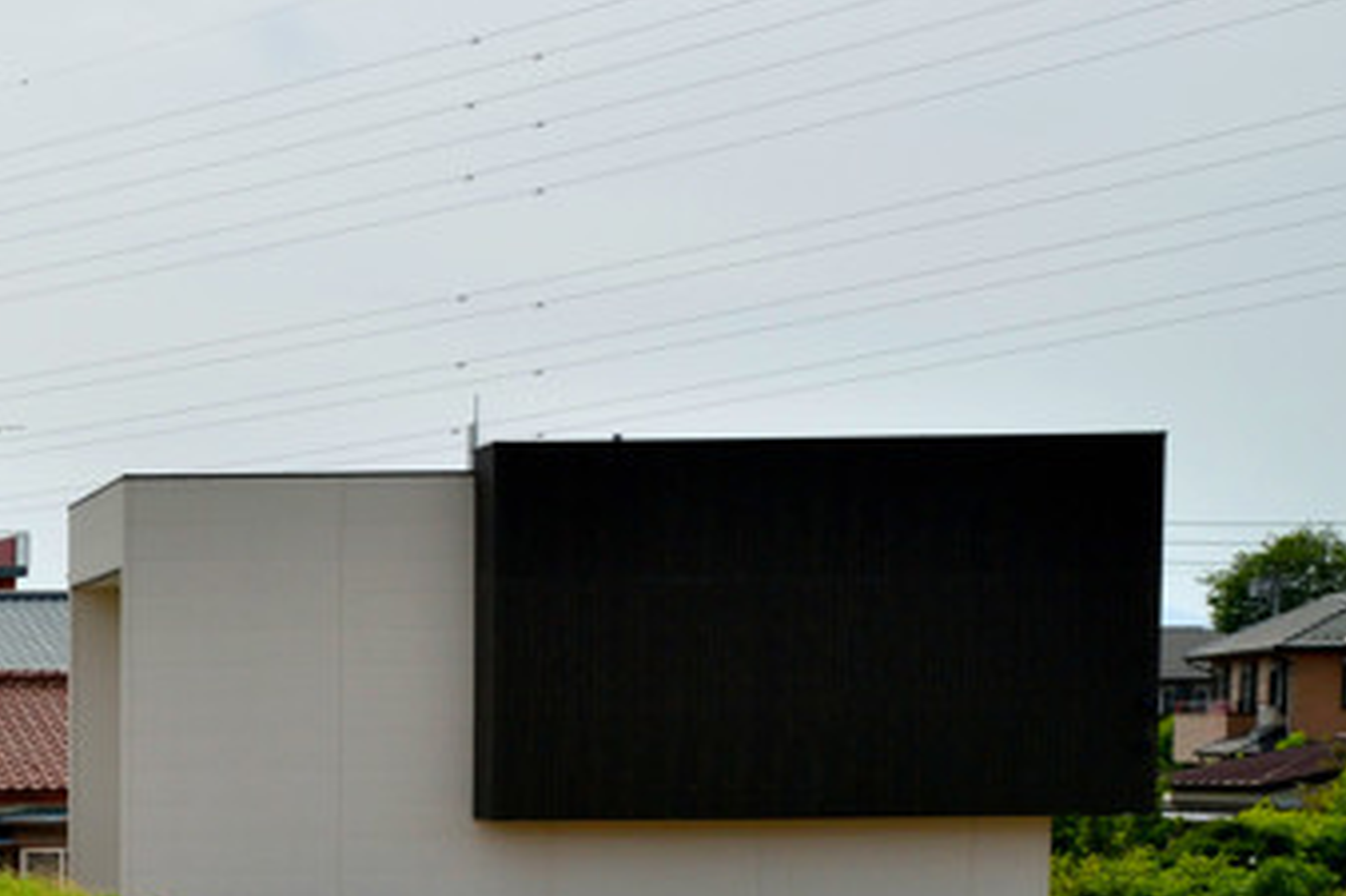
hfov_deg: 19.9
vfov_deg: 14.6
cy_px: 998
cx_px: -577
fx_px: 3401
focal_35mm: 91
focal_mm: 30
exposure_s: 1/400
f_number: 10
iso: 320
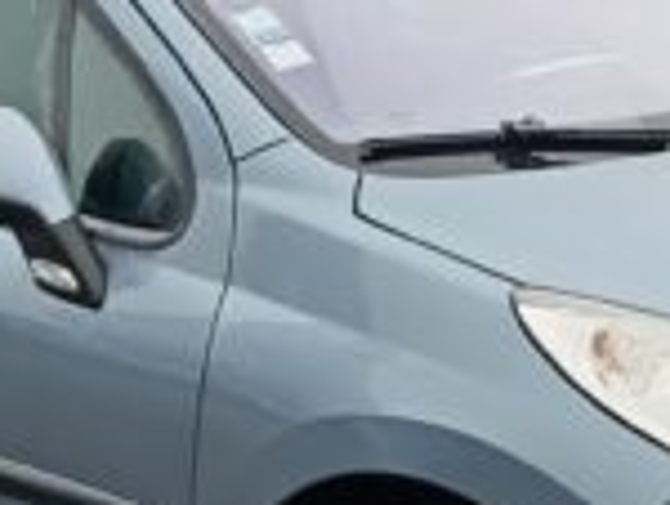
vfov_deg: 11.1
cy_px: 483
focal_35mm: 133
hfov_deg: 14.8
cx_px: 424
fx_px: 2578
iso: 148
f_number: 1.8
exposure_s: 1/100
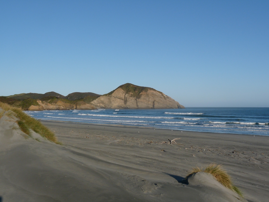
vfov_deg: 29.1
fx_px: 389
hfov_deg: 38.2
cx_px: 134
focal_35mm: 50
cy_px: 101
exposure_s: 1/500
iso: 100
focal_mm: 9
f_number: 7.1
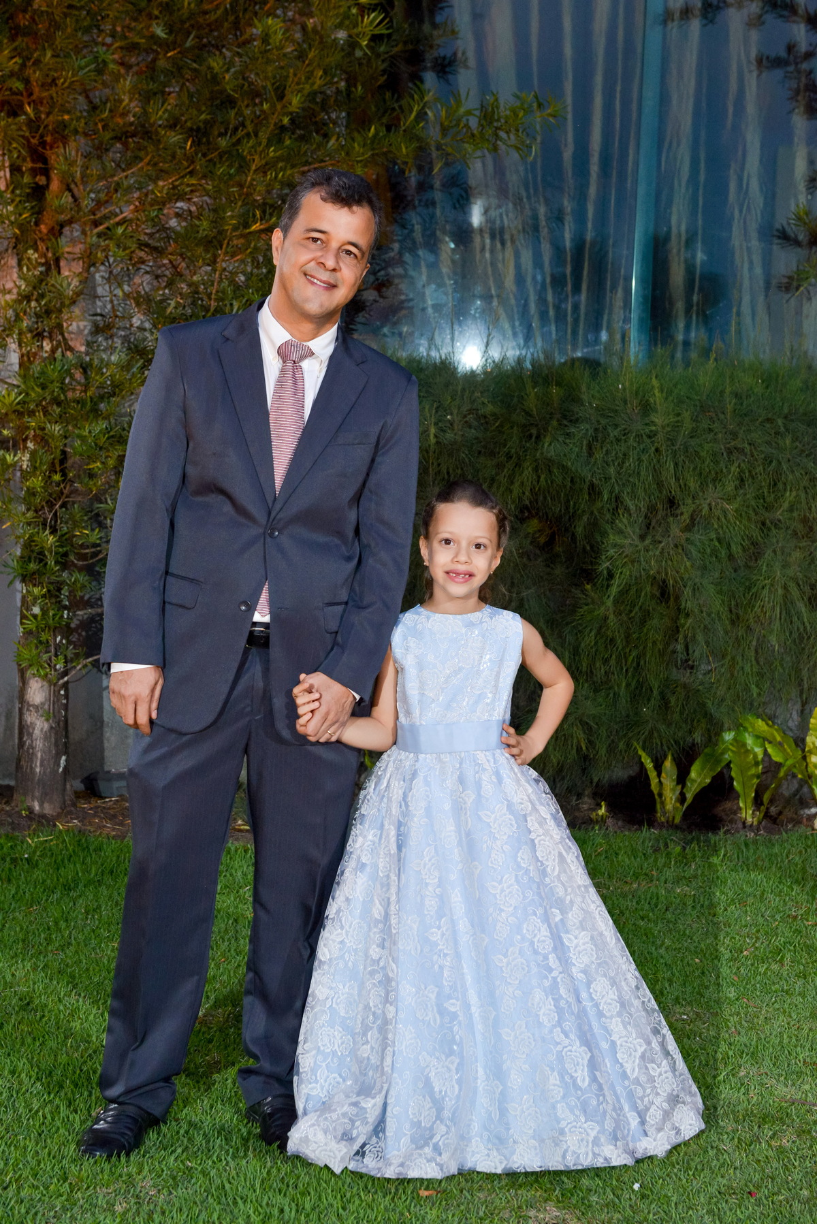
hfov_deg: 23.4
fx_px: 1973
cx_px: 408
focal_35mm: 58
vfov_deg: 34.5
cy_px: 612
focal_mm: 58
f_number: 7.1
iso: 2000
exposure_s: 1/80
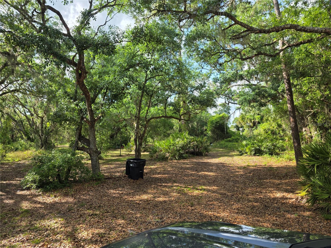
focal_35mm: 23
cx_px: 166
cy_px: 124
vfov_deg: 58.9
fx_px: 220
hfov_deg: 73.9
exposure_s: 1/1632
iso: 80
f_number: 1.7
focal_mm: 6.3
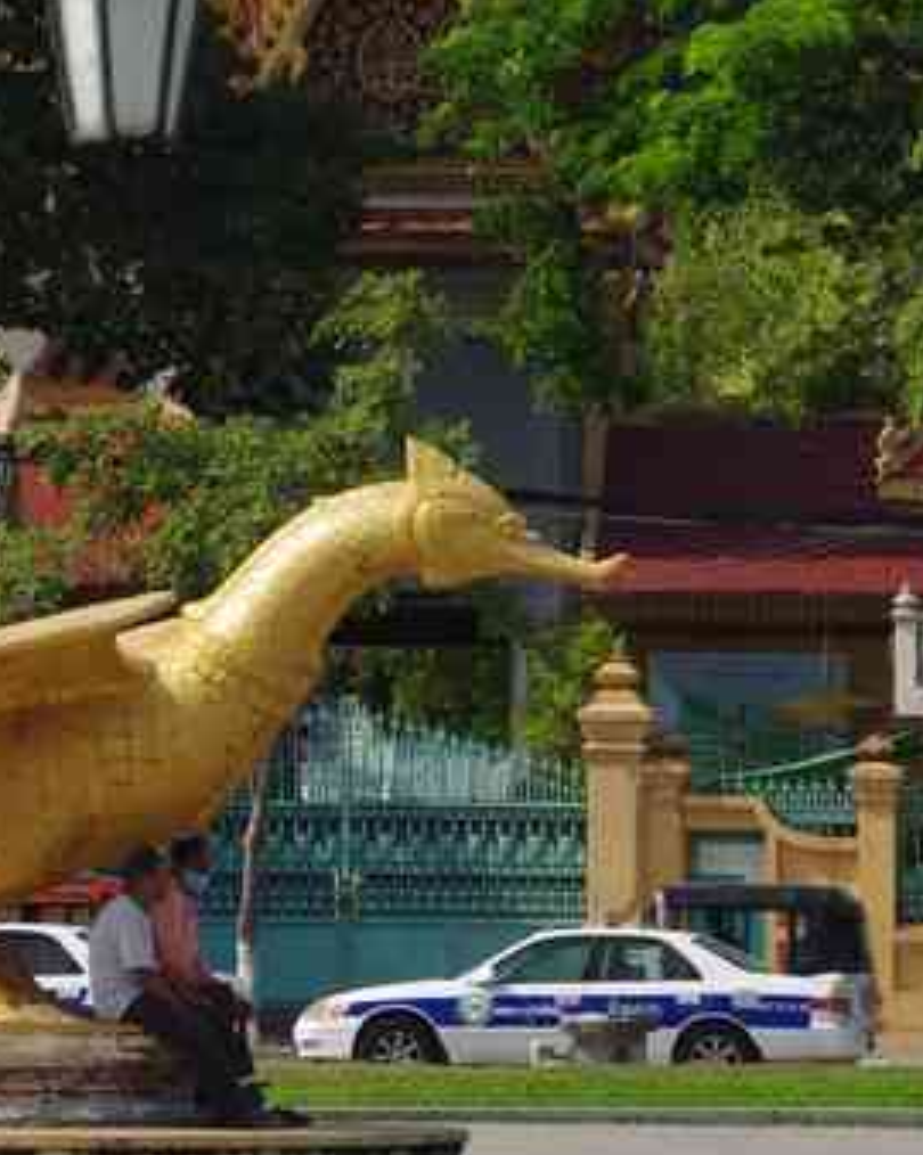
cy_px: 443
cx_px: 243
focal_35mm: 408
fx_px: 13944
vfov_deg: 4.7
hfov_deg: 3.8
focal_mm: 97.5
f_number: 10
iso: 200
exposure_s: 1/125
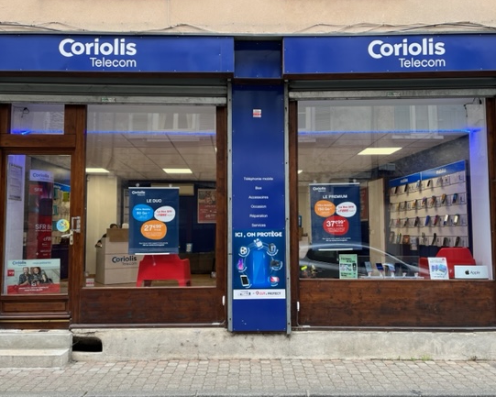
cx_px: 248
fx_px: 440
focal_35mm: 30
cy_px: 201
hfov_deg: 58.8
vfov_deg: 48.5
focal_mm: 5.1
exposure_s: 1/129
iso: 64
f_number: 1.6
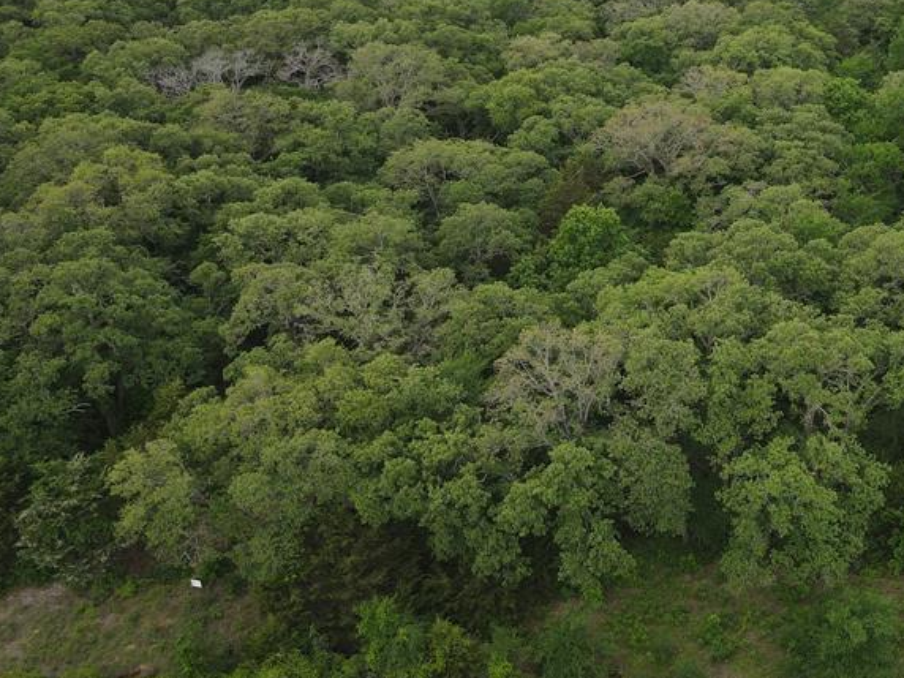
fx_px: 1123
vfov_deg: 33.2
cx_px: 798
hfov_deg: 40.8
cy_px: 209
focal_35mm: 43
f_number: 2.8
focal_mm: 4.5
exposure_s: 1/320
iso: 100
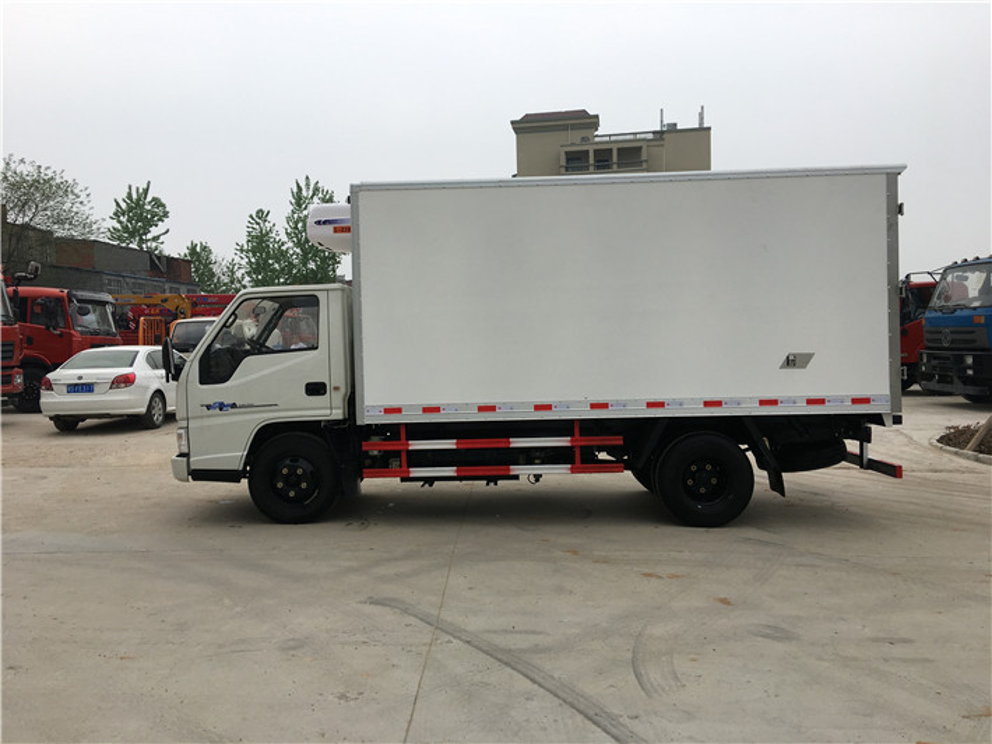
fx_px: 831
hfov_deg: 61.7
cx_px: 496
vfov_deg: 48.2
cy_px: 372
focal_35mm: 29
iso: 25
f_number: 2.2
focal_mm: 4.15
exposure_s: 1/541
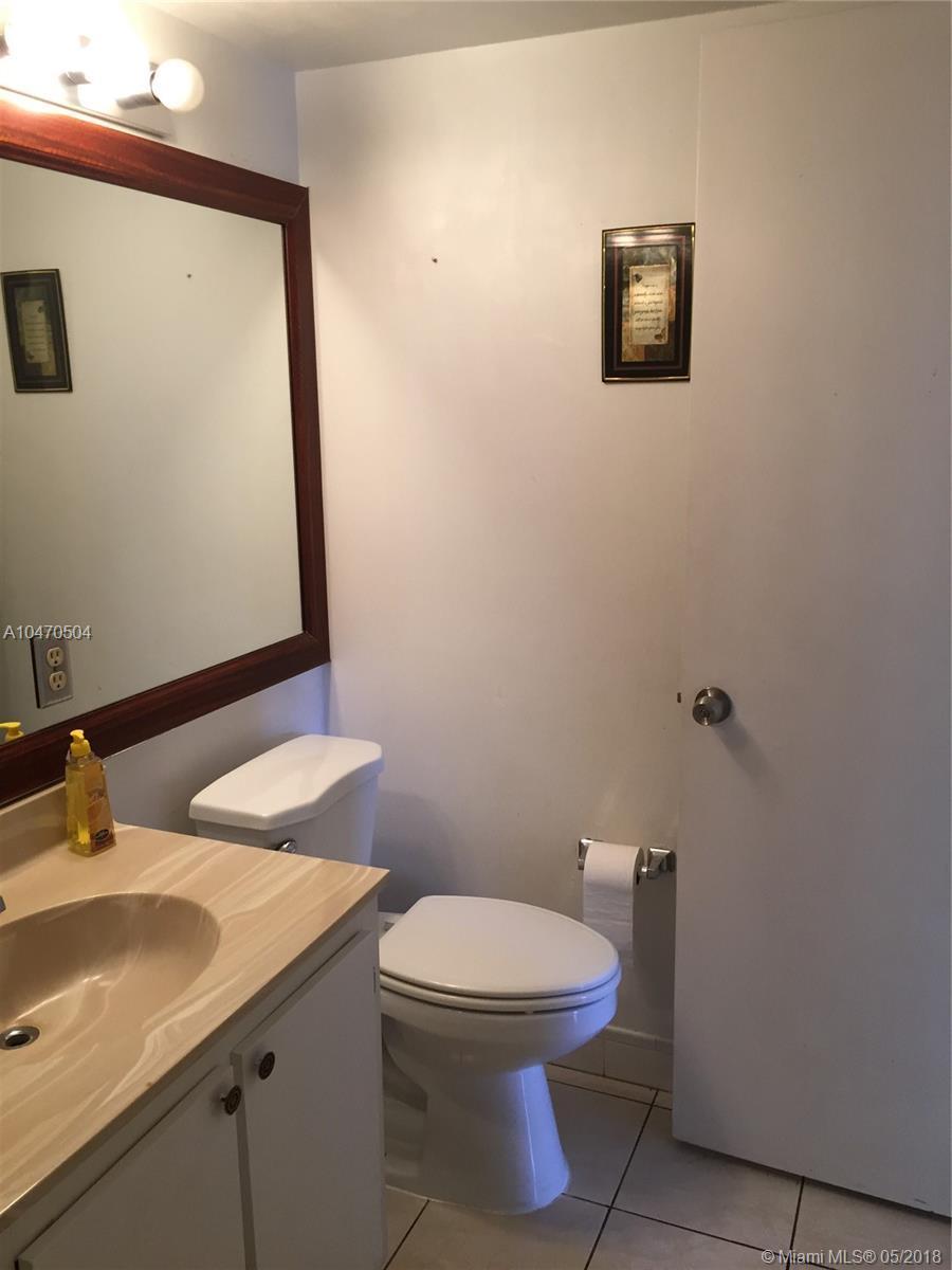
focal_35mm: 29
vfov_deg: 61.7
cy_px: 635
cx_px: 476
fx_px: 1063
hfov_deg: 48.2
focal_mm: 4.15
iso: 80
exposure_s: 1/30
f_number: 2.2
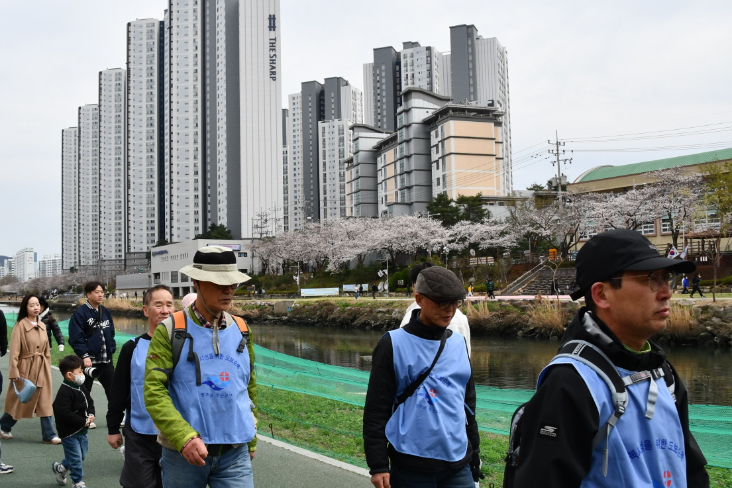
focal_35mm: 34
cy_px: 280
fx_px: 691
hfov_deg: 55.3
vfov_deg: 38.8
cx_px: 287
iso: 800
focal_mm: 18
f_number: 11
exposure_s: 1/800
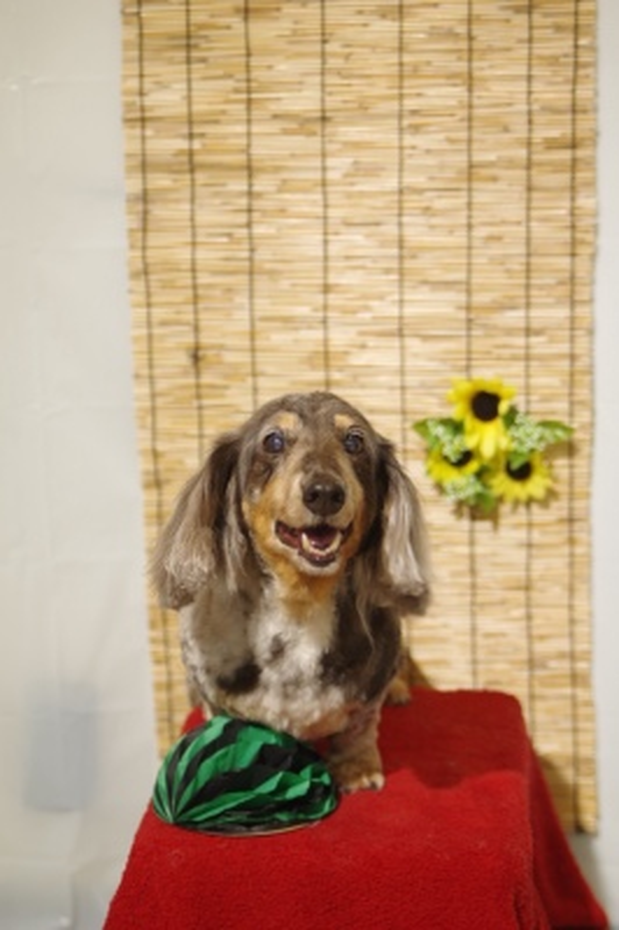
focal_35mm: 75
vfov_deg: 27.0
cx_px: 310
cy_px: 465
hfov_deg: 18.2
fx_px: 1938
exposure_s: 1/80
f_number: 2.8
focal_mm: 50
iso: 320
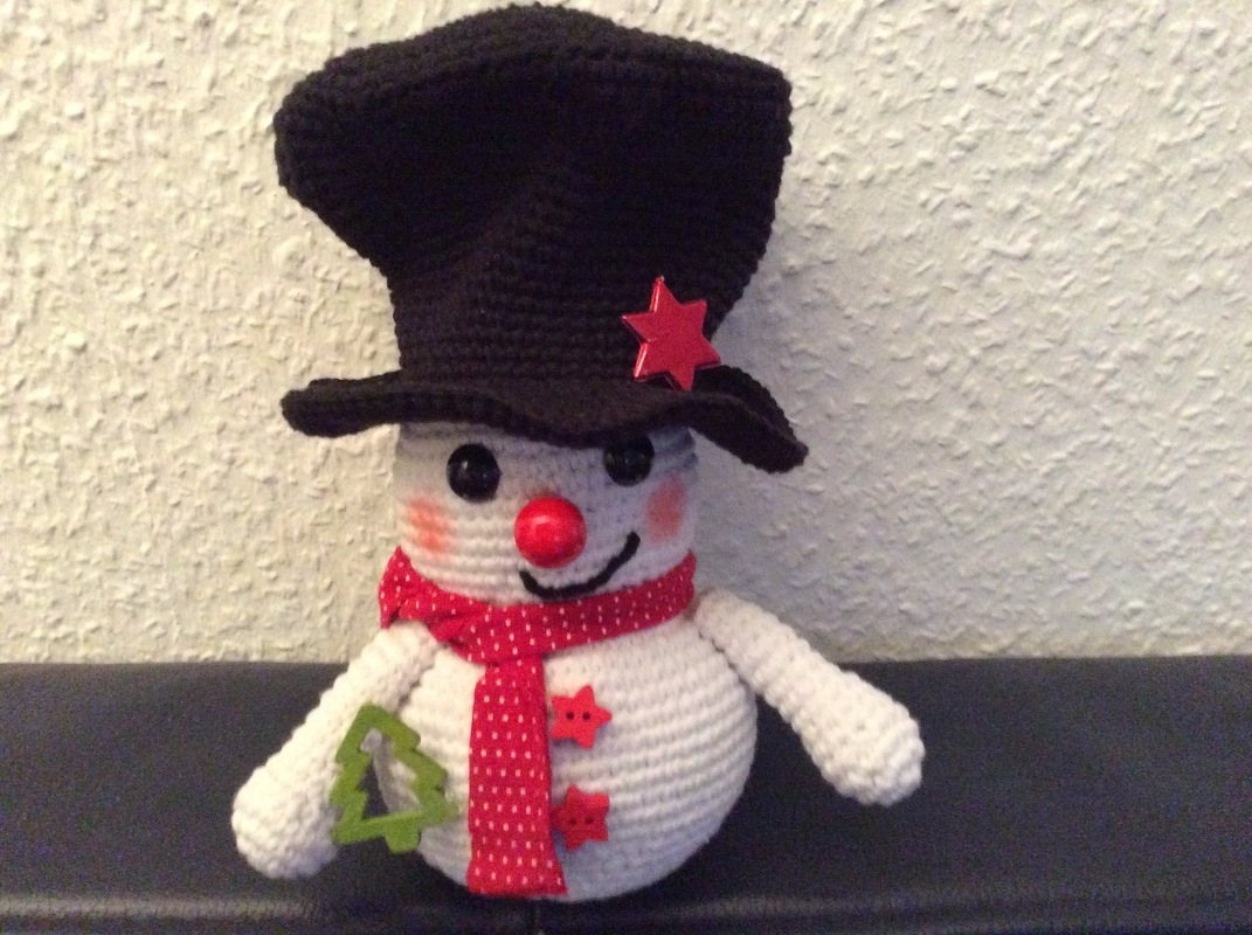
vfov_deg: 44.1
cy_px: 468
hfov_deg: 56.9
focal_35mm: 32
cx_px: 626
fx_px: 1156
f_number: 2.4
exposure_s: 1/17
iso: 500
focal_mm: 3.3
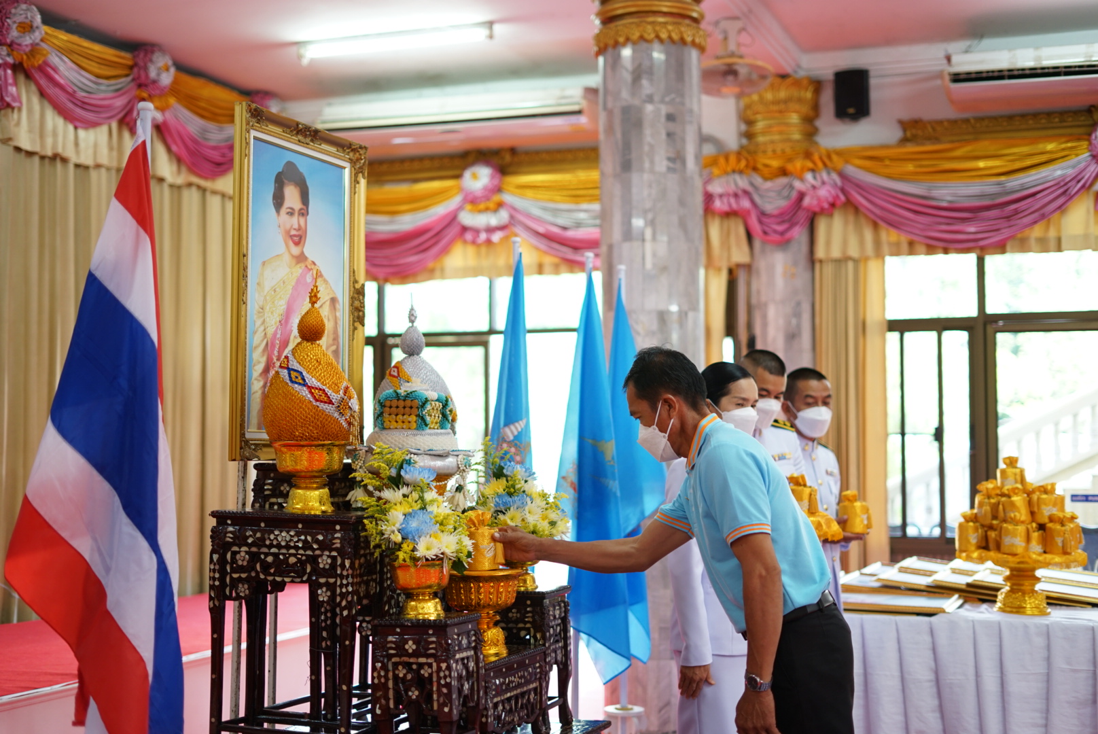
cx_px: 549
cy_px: 367
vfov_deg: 27.0
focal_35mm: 50
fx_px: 1526
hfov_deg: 39.6
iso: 400
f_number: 1.8
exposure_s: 1/50
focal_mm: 50
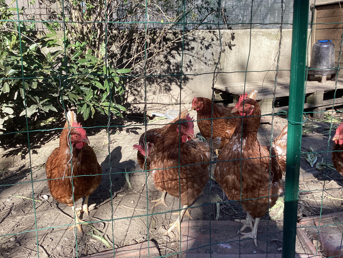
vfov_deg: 45.4
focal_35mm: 31
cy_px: 129
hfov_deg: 58.4
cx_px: 172
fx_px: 307
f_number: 2.4
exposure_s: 1/403
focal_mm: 3.3
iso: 25
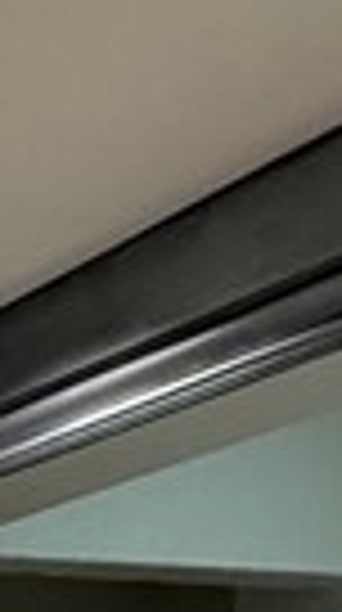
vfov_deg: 14.5
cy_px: 1323
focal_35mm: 115
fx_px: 1863
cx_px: -612
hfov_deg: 8.9
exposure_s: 1/60
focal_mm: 2.22
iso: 200
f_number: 2.2
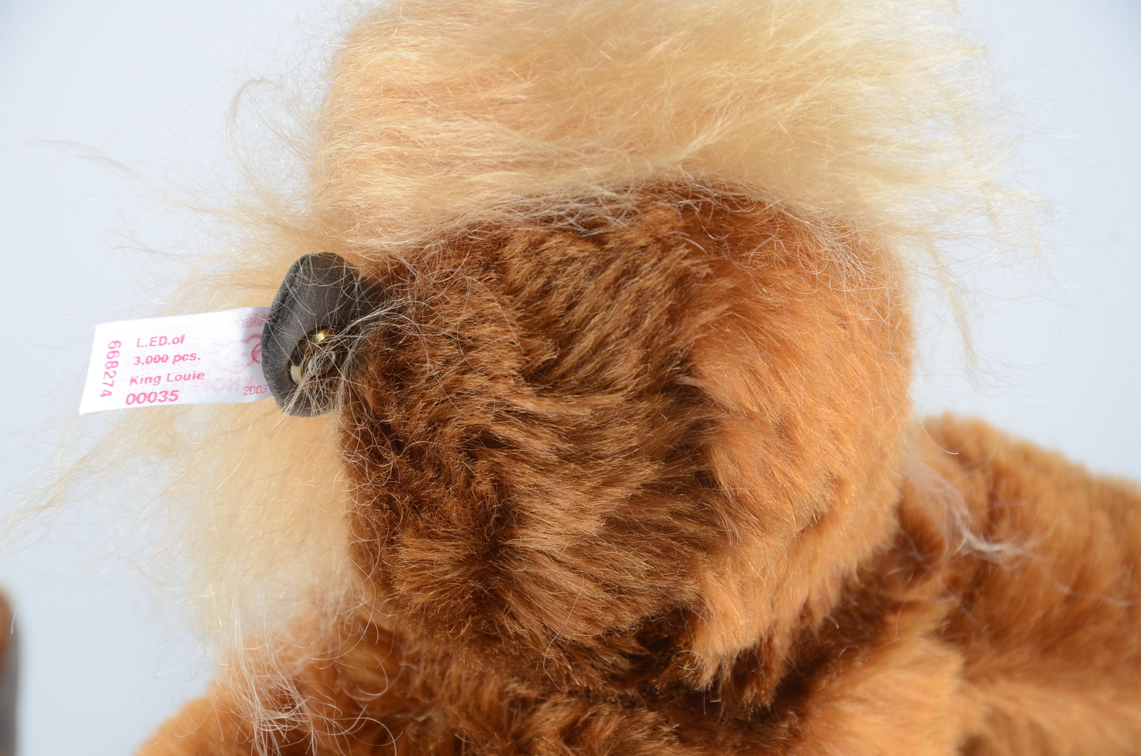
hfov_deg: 13.1
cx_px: 570
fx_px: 4982
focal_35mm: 158
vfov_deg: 8.7
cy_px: 378
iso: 125
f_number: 8
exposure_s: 1/100
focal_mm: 105
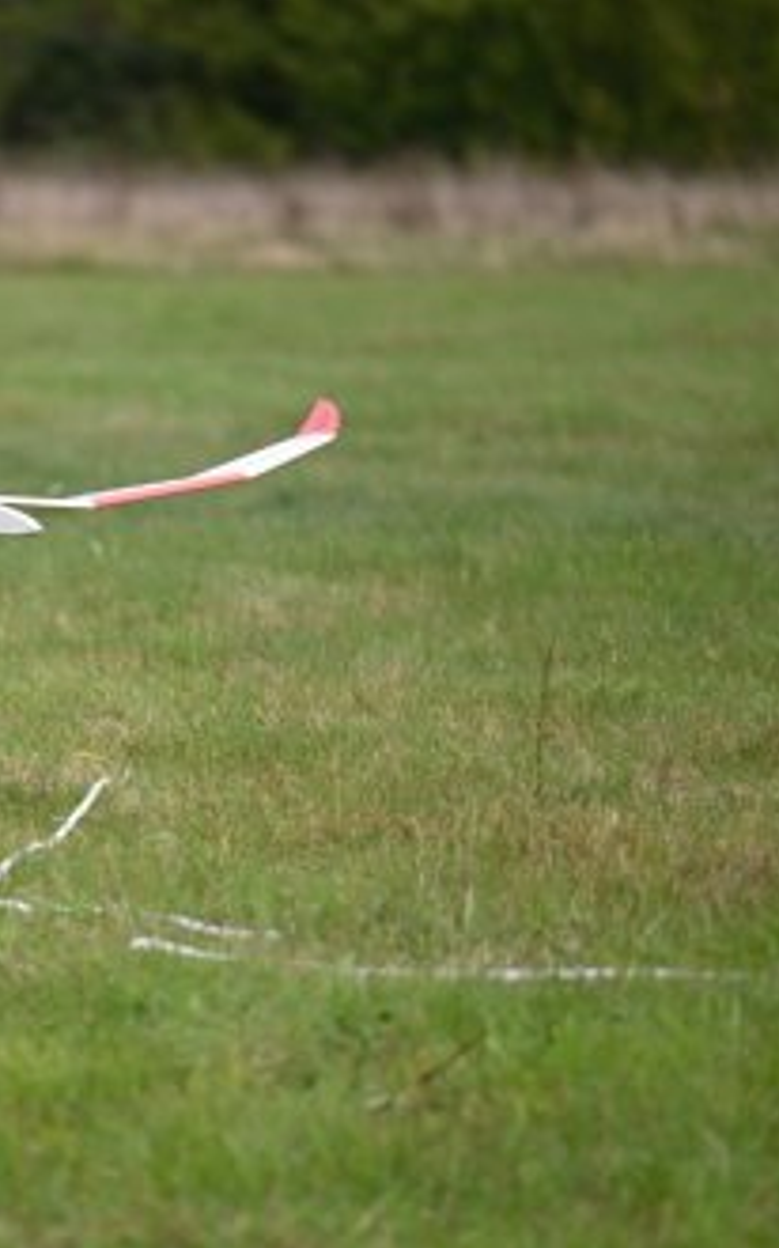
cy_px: 624
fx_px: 20909
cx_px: -6
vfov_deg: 3.4
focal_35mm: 615
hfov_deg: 2.1
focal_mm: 400
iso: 640
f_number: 6.3
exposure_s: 1/1250
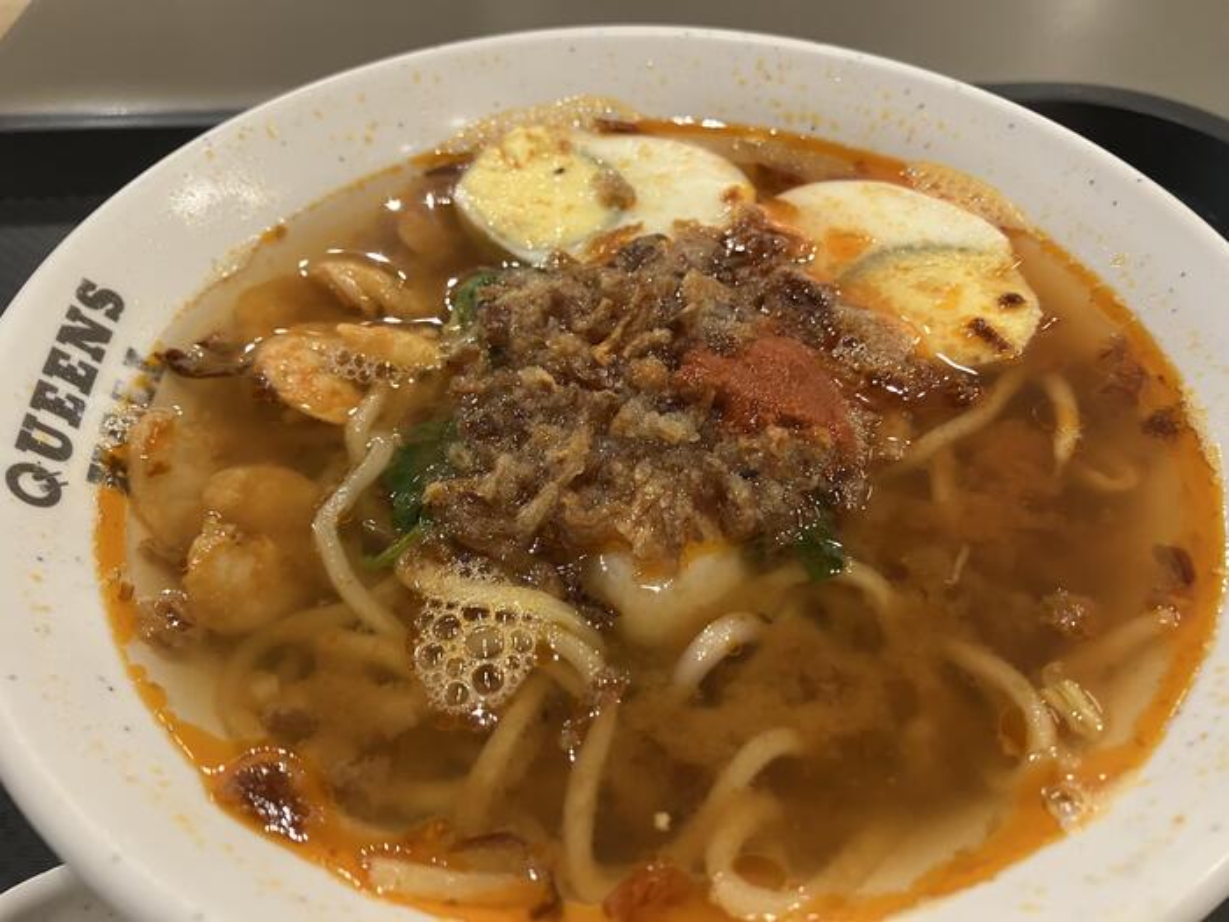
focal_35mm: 28
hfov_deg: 63.4
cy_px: 461
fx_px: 994
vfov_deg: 49.7
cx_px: 614
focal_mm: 3.99
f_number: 1.8
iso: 160
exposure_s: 1/50
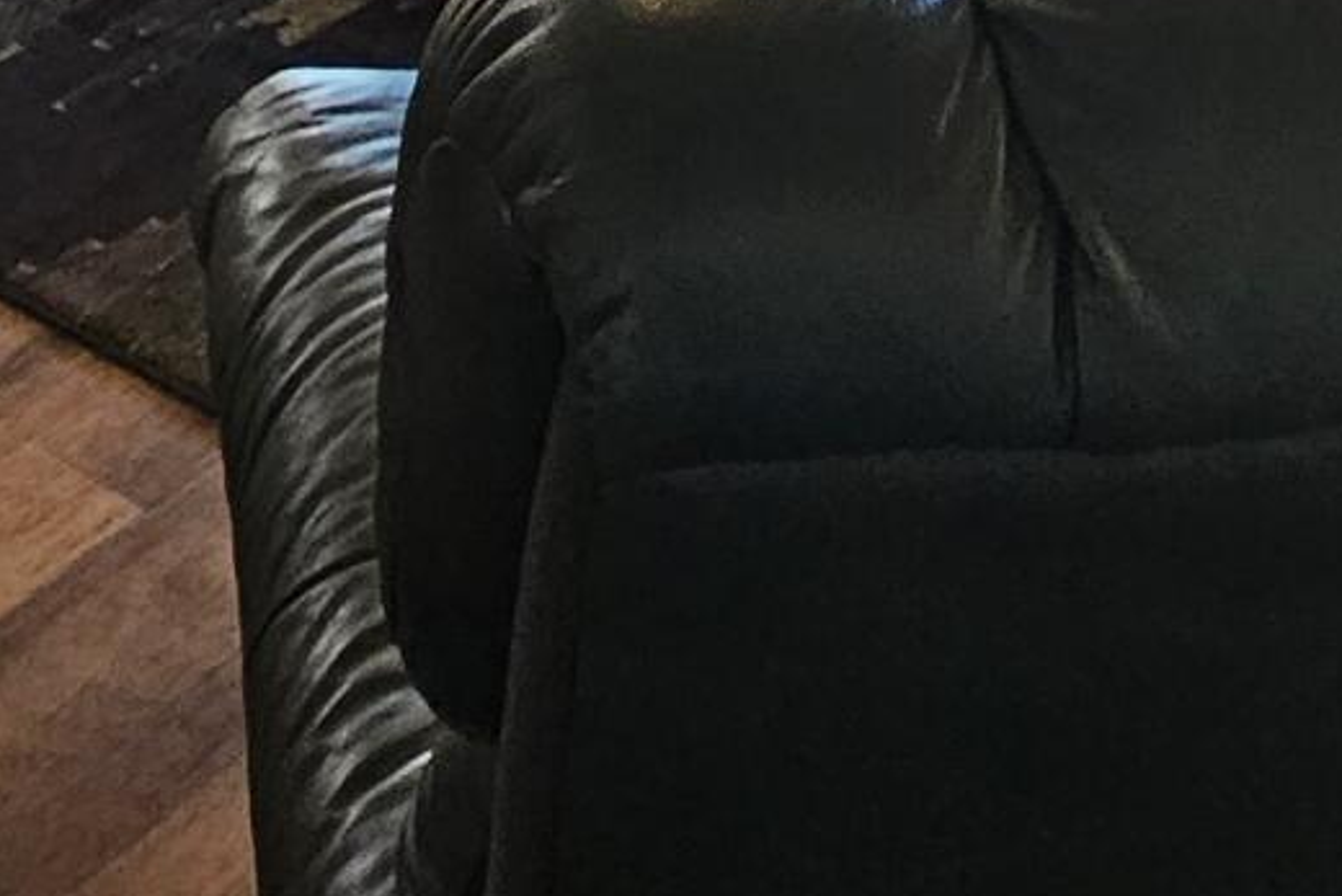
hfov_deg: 26.0
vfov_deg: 11.7
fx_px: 2908
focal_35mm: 78
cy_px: -1634
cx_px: 645
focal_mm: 2.2
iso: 125
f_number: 2.2
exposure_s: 1/60
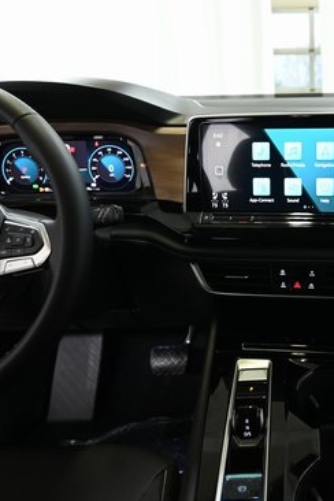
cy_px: 231
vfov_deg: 65.4
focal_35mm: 28
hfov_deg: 42.3
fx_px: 390
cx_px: 305
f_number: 4
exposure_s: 1/30
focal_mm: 16
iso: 800
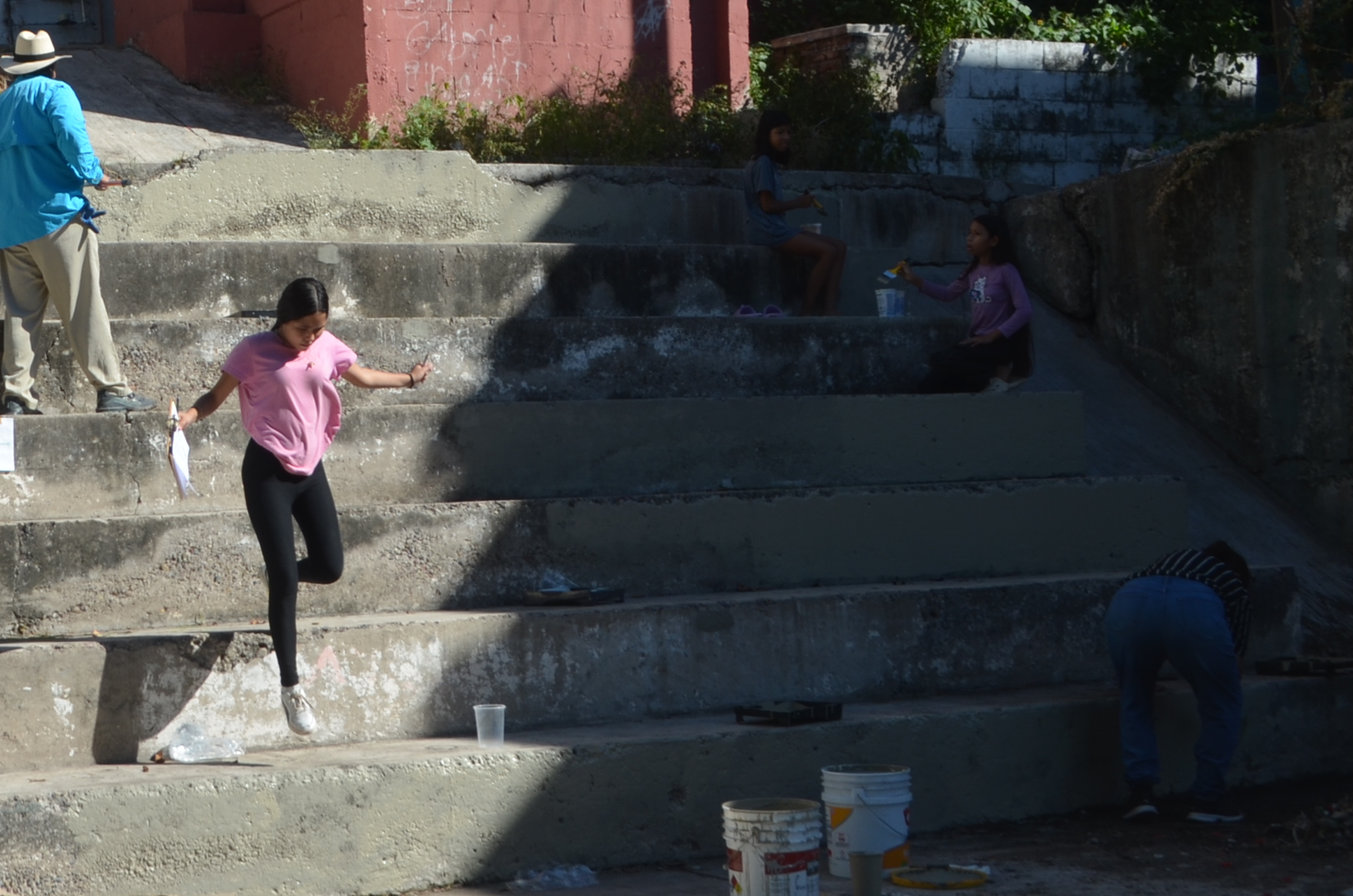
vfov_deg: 21.5
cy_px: 374
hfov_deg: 30.2
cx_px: 78
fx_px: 2363
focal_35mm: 63
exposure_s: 1/320
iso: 100
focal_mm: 20
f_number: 9
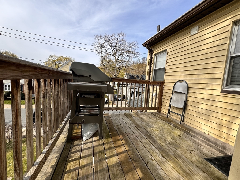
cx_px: 120
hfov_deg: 102.1
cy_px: 90
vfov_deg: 85.7
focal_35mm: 14
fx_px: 97
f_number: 2.2
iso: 50
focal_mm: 2.22
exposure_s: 1/858
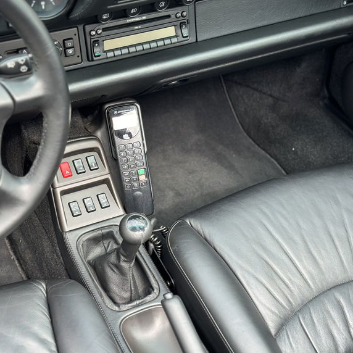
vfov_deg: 30.0
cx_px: 121
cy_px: 176
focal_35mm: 57
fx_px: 658
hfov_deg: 29.9
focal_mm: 6.86
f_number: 1.78
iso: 80
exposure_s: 1/192
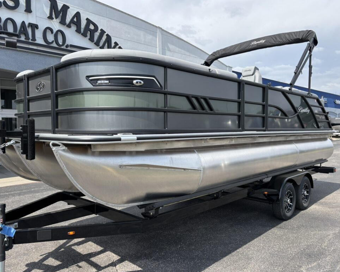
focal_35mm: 28
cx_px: 171
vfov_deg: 51.5
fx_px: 282
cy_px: 138
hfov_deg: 62.2
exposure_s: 1/2342
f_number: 1.6
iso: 50
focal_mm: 5.96
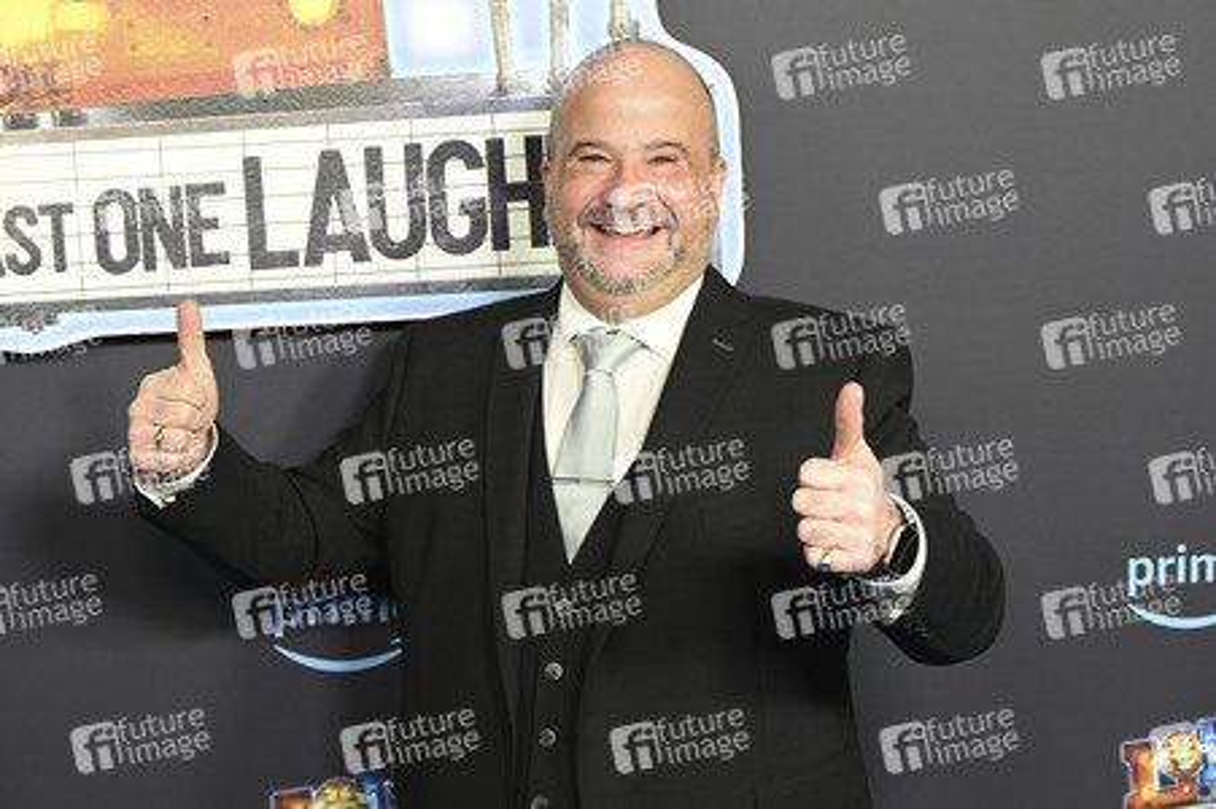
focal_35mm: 67
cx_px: 608
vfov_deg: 20.3
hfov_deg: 30.1
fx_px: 2261
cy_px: 404
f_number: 6
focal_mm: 67
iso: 500
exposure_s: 1/125
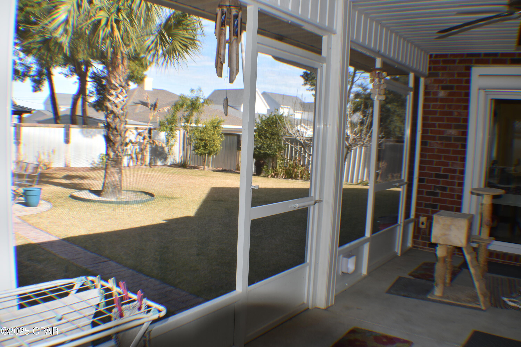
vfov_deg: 36.9
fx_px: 521
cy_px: 174
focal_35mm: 36
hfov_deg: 53.1
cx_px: 260
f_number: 5.6
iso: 100
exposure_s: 1/125
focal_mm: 24
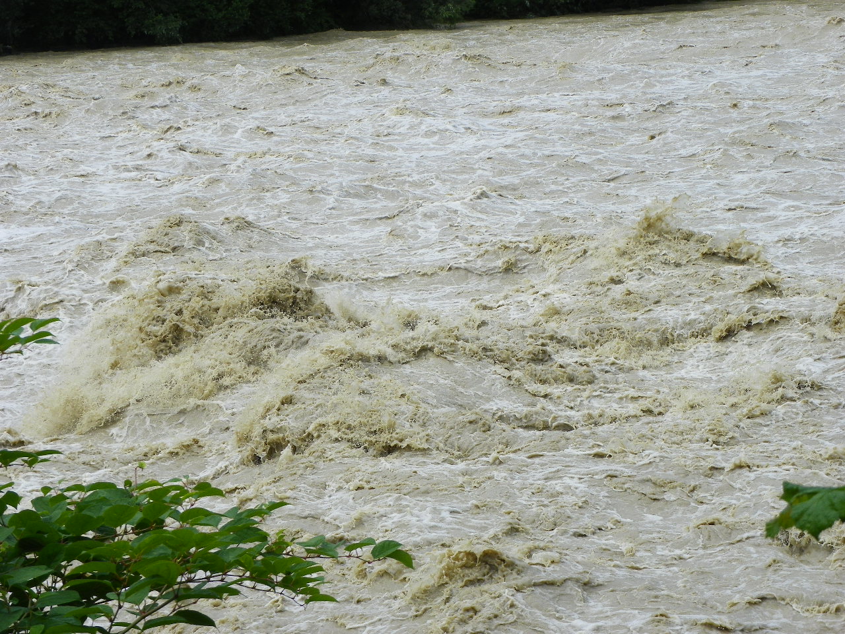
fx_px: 2783
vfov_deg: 13.0
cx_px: 422
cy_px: 317
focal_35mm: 114
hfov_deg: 17.3
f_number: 5
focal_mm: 20.2
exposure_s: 1/400
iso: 64
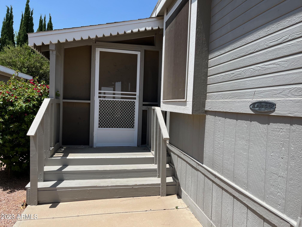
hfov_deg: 67.3
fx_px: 227
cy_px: 114
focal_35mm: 26
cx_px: 151
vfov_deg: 53.1
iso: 50
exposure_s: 1/3215
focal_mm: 5.1
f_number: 1.6
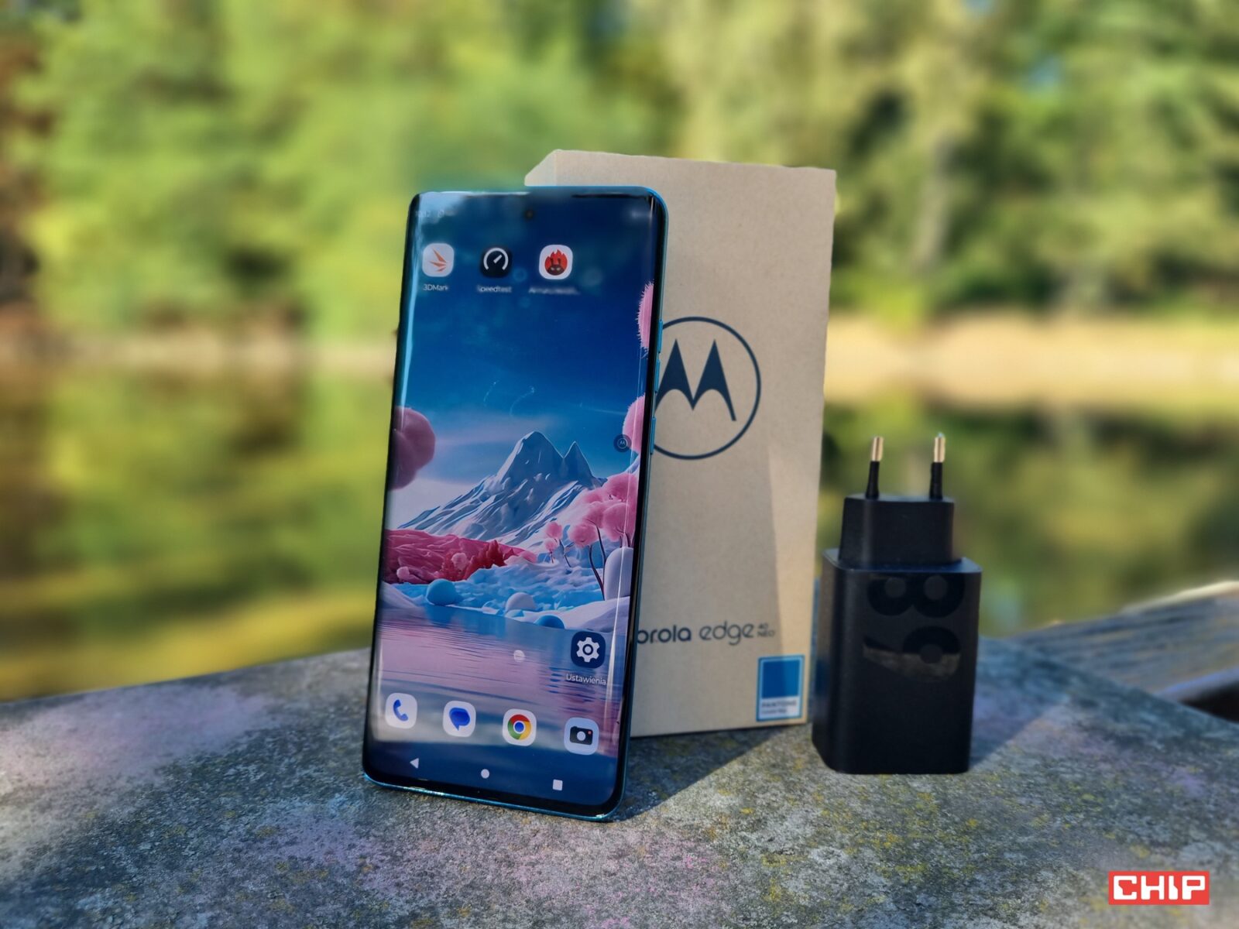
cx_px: 620
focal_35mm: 26
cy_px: 464
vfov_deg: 53.1
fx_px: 931
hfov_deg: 67.3
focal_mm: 5.4
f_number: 1.8
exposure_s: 1/415
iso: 50
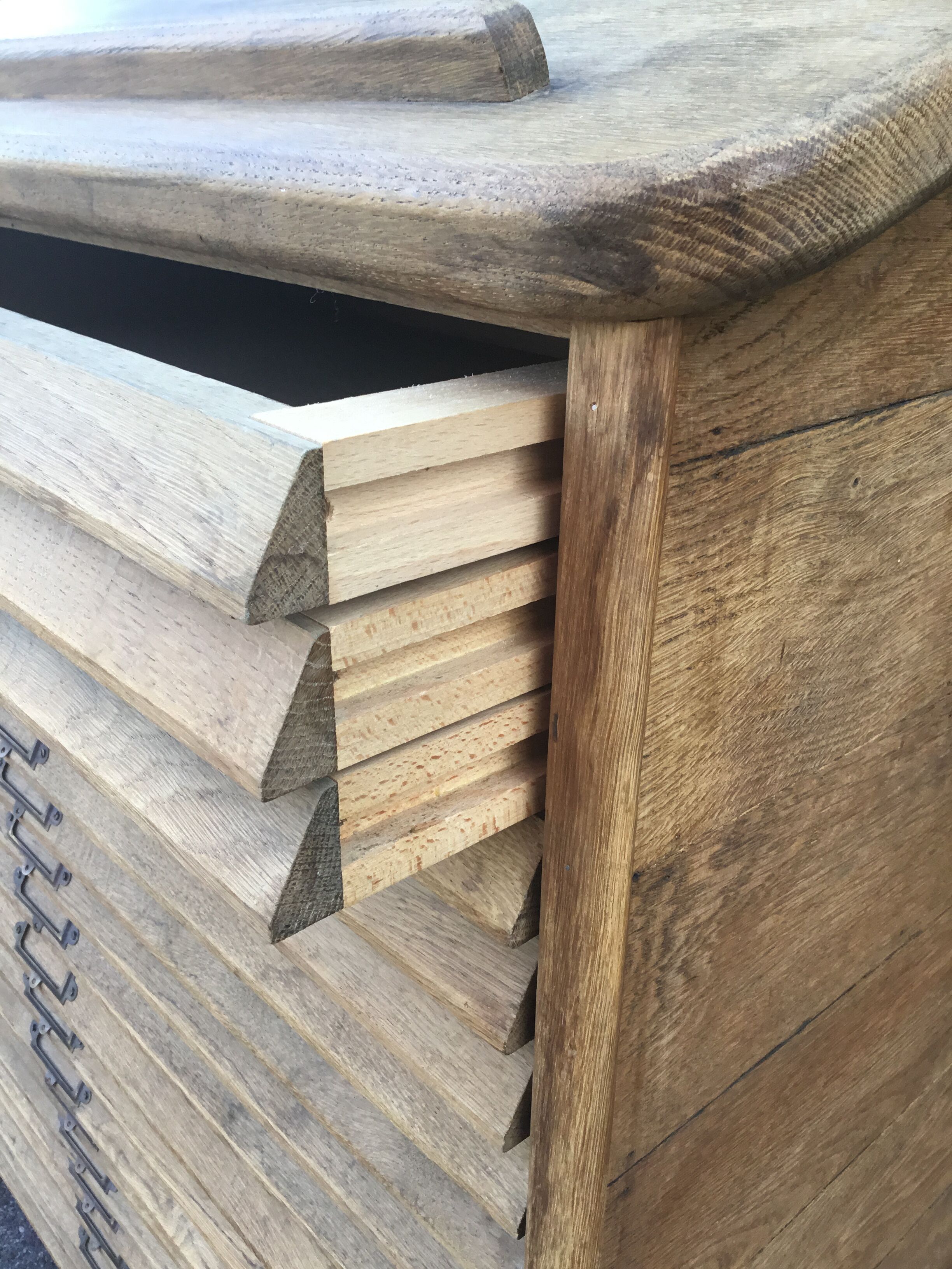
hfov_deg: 45.4
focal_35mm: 31
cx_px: 476
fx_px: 1137
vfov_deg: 58.4
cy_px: 634
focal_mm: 3.3
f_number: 2.4
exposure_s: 1/100
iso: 40
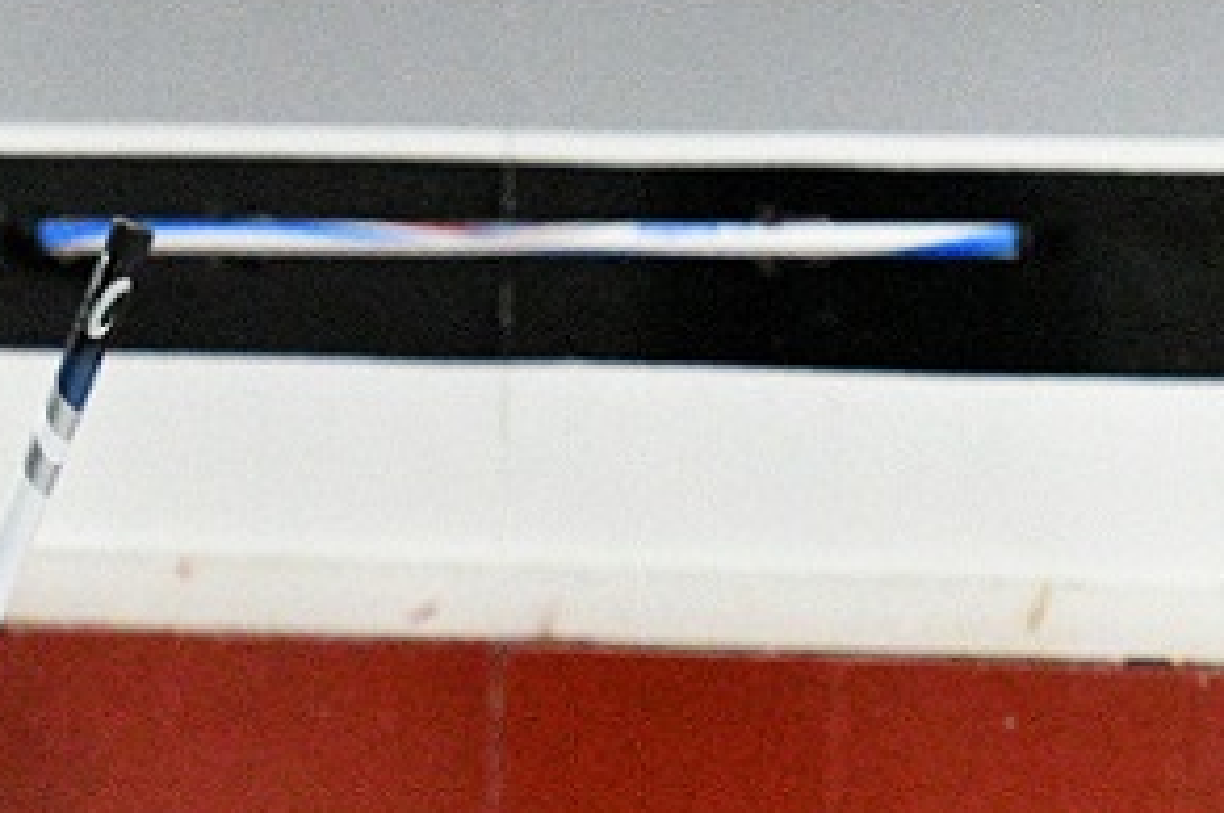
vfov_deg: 1.9
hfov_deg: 2.8
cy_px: 1515
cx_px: -872
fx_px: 24654
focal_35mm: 726
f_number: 4
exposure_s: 1/1000
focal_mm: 125
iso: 16000
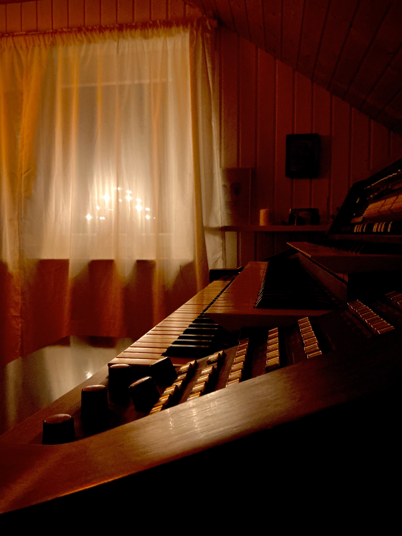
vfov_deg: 63.4
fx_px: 434
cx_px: 201
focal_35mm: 28
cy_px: 268
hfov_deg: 49.7
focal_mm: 3
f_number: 1.8
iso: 500
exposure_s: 1/30
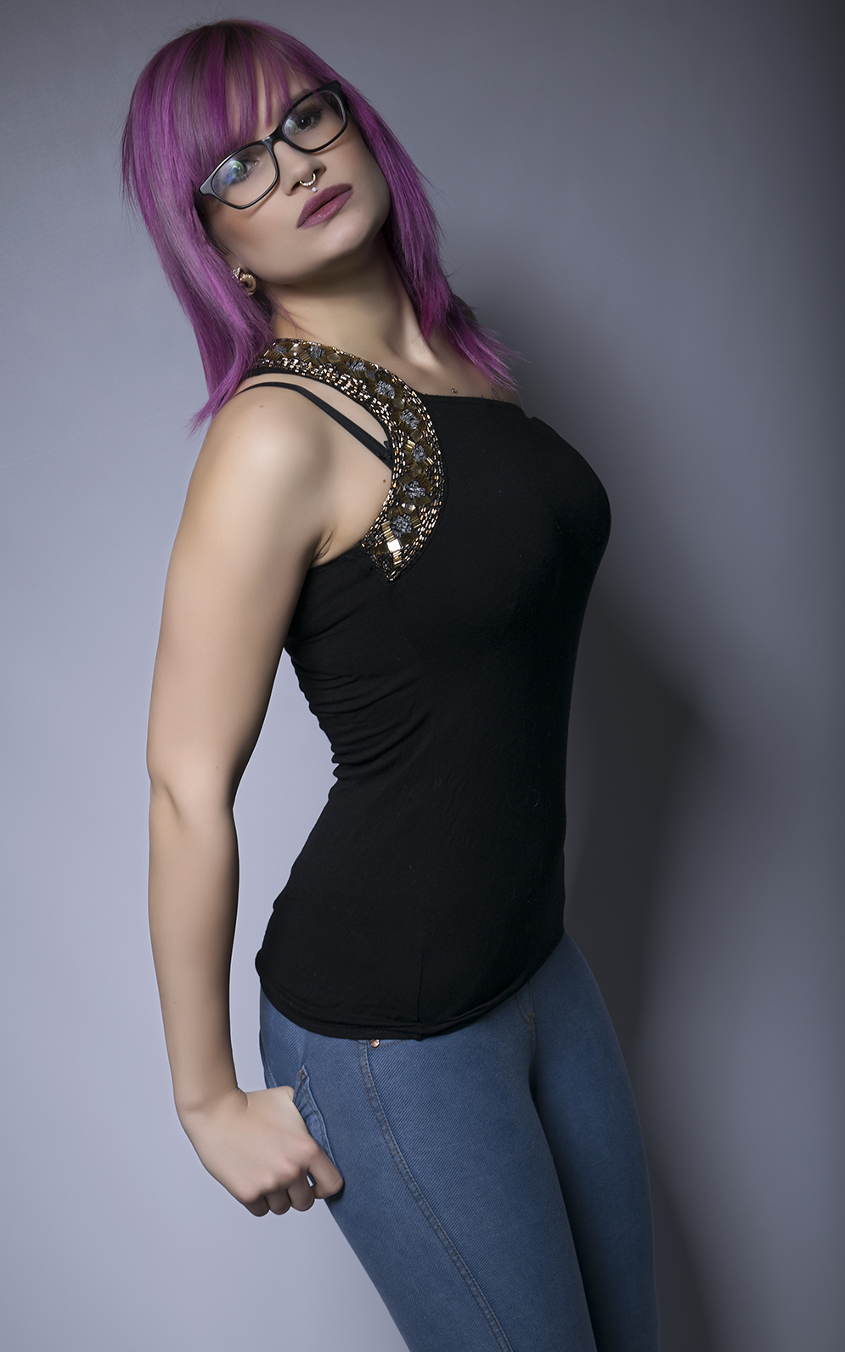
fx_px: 3114
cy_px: 676
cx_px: 418
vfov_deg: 24.5
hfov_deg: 15.5
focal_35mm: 85
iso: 100
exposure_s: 1/200
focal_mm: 55
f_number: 9
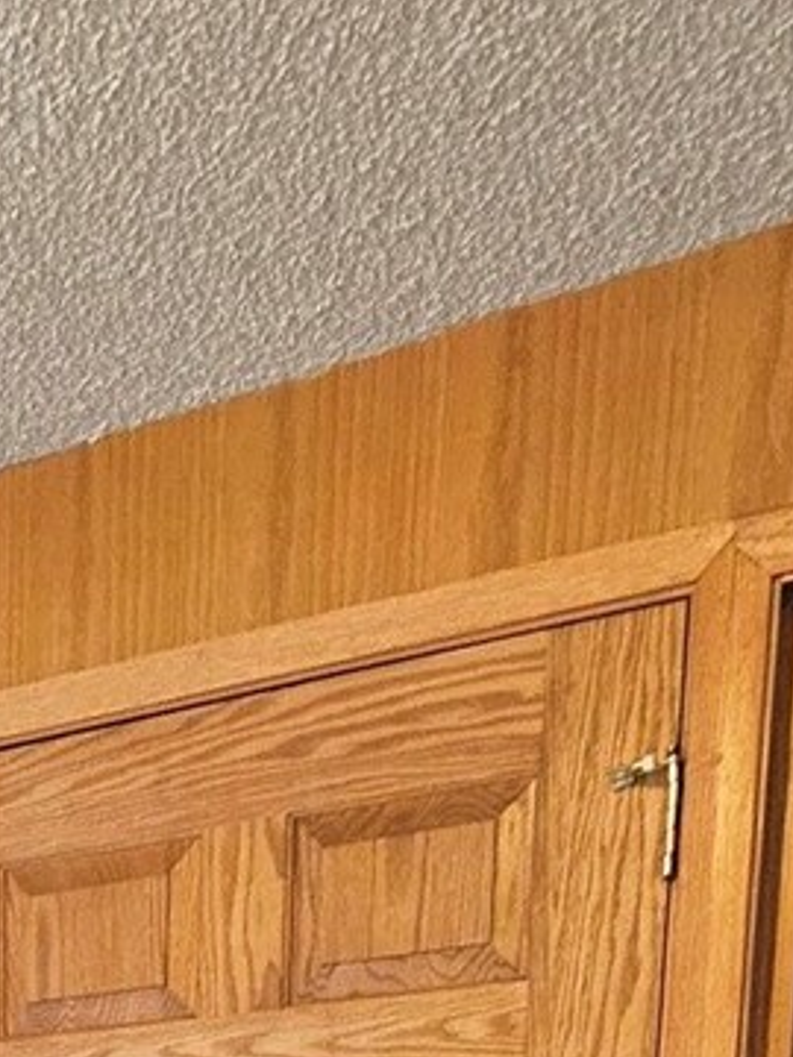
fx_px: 1588
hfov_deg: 24.6
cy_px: 1669
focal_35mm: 52
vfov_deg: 25.3
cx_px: -229
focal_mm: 1.7
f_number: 2.2
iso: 320
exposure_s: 1/30
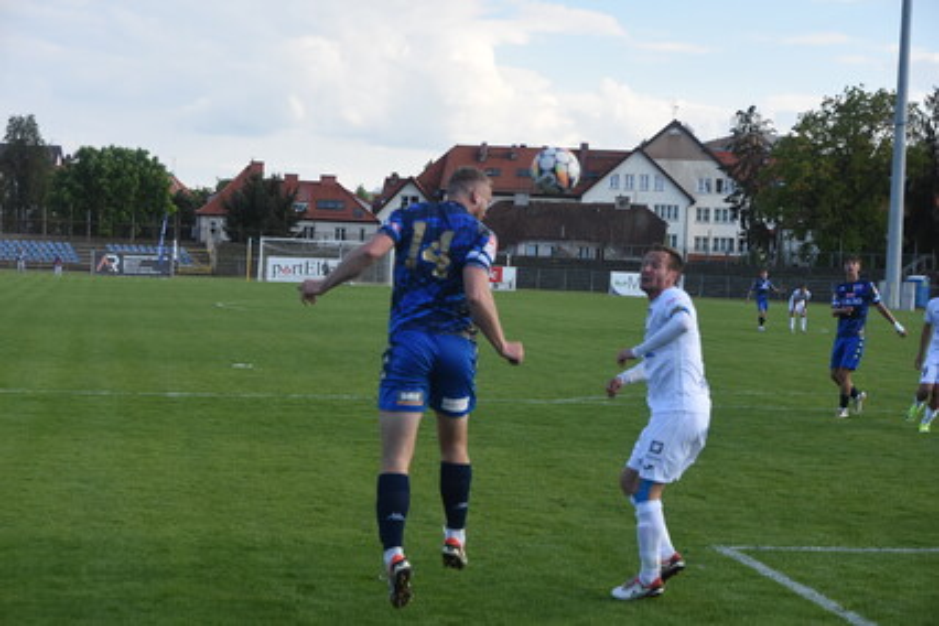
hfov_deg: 27.0
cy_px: 313
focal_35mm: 75
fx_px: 1956
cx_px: 470
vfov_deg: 18.2
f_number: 4
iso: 1000
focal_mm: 50
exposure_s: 1/2500
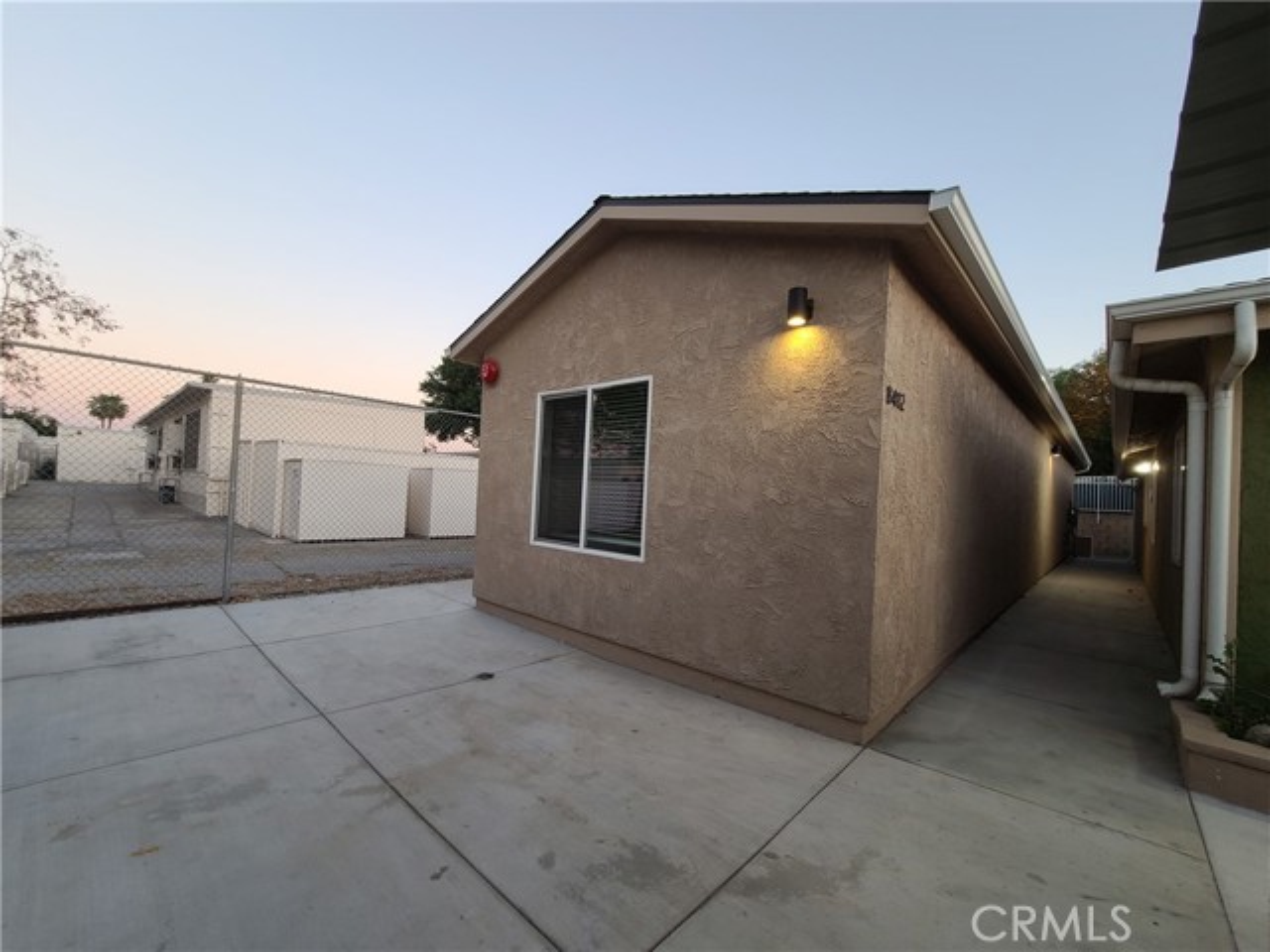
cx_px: 635
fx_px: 477
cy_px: 476
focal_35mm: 13
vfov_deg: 89.9
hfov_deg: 106.2
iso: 80
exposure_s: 1/60
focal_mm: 2.2
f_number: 2.2
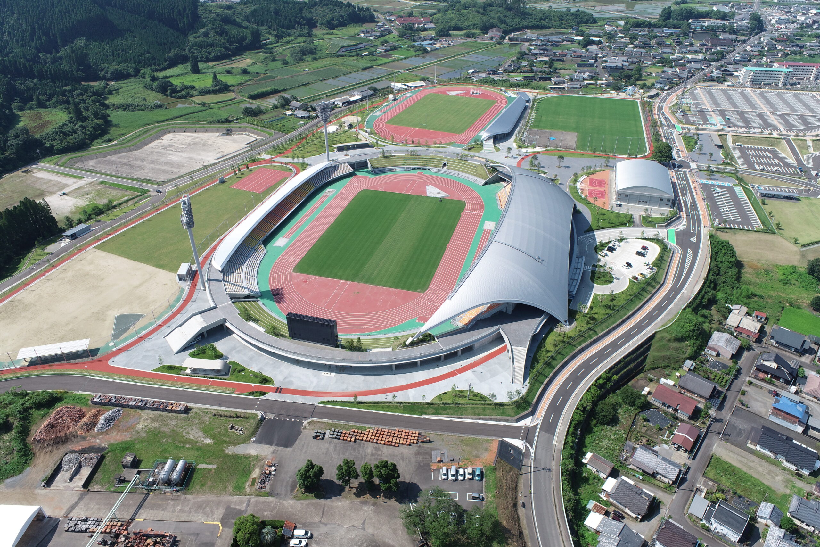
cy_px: 274
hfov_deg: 73.7
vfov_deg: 53.1
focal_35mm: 24
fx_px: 547
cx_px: 410
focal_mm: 8.8
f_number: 5.6
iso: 100
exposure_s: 1/500
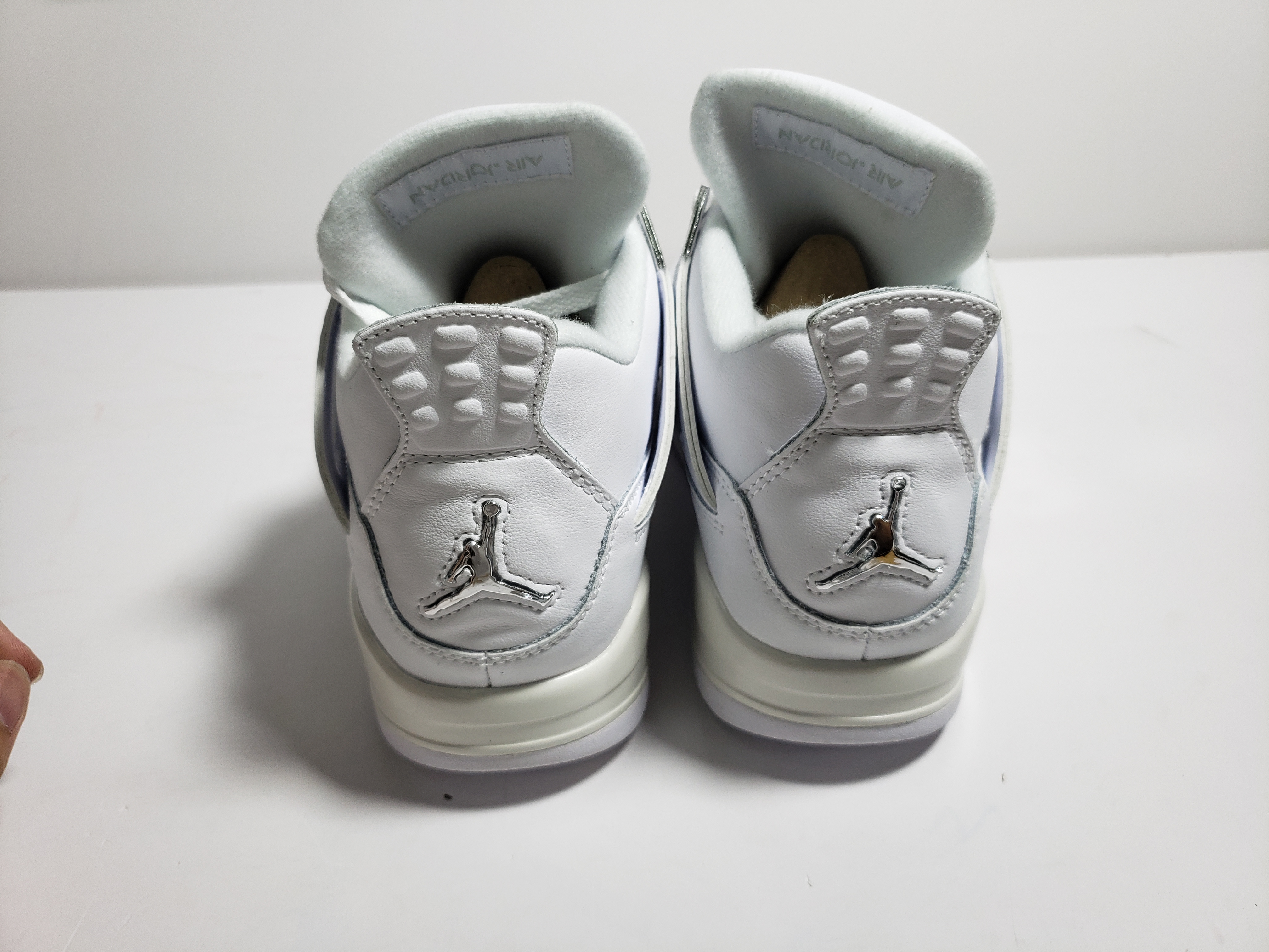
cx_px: 634
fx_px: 953
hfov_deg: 67.3
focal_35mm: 26
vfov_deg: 53.1
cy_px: 476
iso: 50
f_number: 1.5
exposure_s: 1/467
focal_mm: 4.3
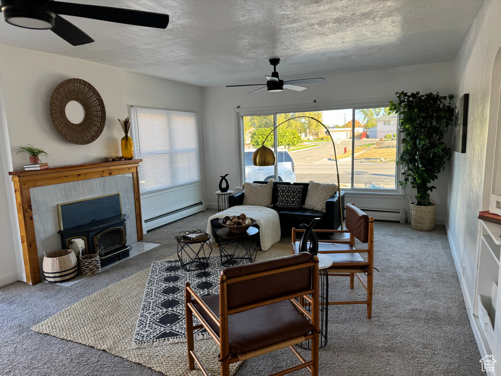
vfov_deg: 56.8
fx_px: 347
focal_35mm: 24
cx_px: 250
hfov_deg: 71.6
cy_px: 188
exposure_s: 1/121
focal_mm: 6.76
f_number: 1.78
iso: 64
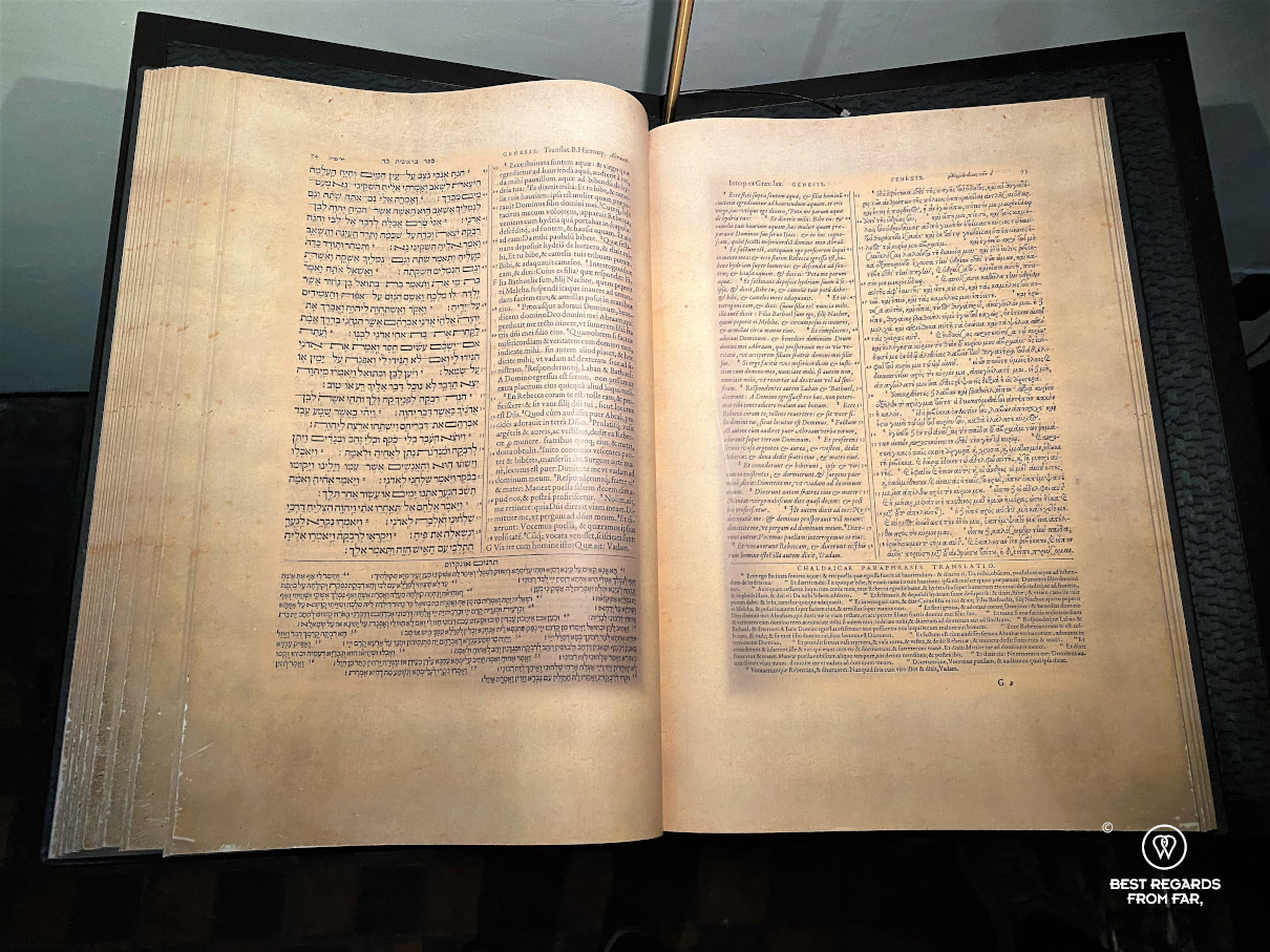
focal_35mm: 26
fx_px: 954
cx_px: 635
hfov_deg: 67.3
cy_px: 476
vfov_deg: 53.0
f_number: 1.8
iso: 320
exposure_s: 1/51
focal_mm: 4.25
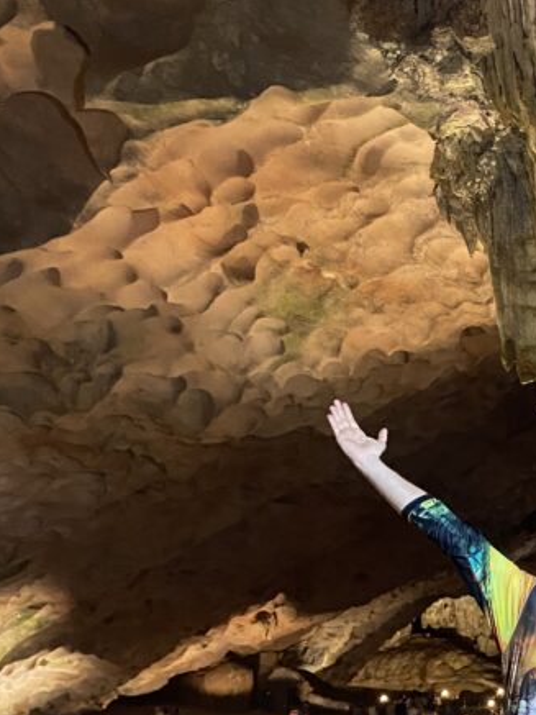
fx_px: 1259
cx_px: 625
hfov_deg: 22.4
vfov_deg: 30.9
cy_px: 574
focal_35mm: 61
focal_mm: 4.25
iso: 500
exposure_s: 1/25
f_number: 1.8
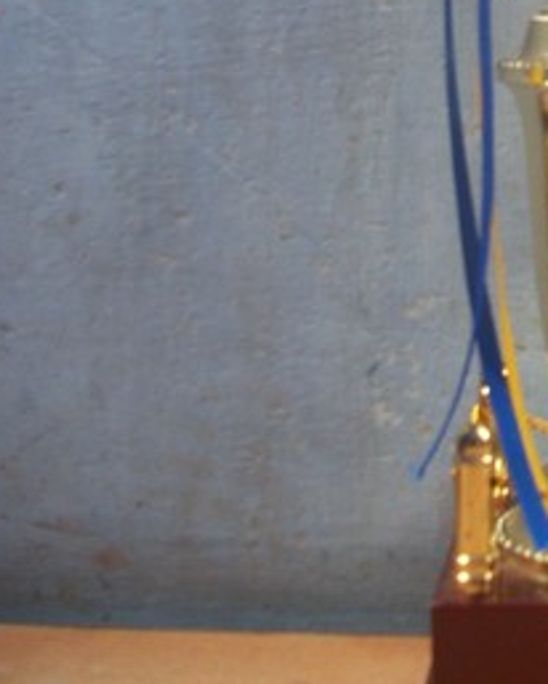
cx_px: 628
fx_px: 1640
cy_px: -41
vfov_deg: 22.4
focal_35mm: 81
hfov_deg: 18.2
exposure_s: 1/60
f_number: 2.9
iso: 80
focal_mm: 5.7
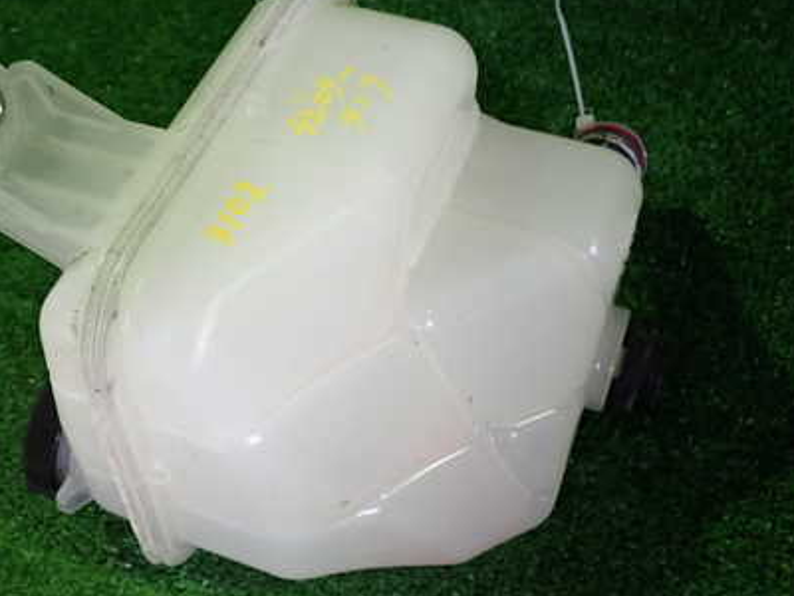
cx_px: 274
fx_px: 1032
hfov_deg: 41.6
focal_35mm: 45
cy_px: 296
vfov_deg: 32.2
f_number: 2.3
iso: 250
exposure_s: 1/40
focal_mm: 5.4
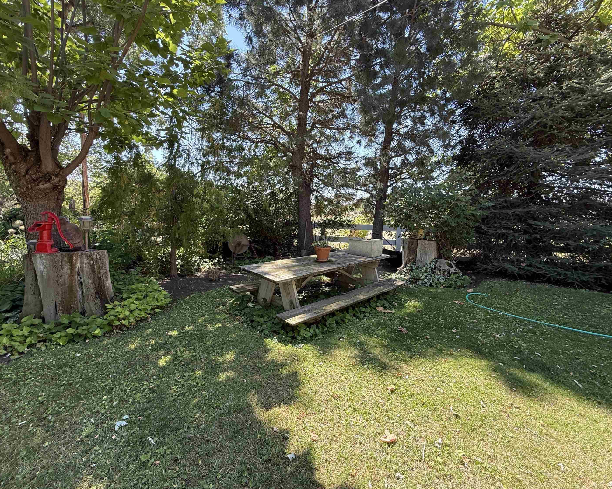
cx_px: 303
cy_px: 246
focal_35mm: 15
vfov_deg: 84.0
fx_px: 272
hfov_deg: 96.8
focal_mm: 2.22
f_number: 2.2
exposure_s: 1/170
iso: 64
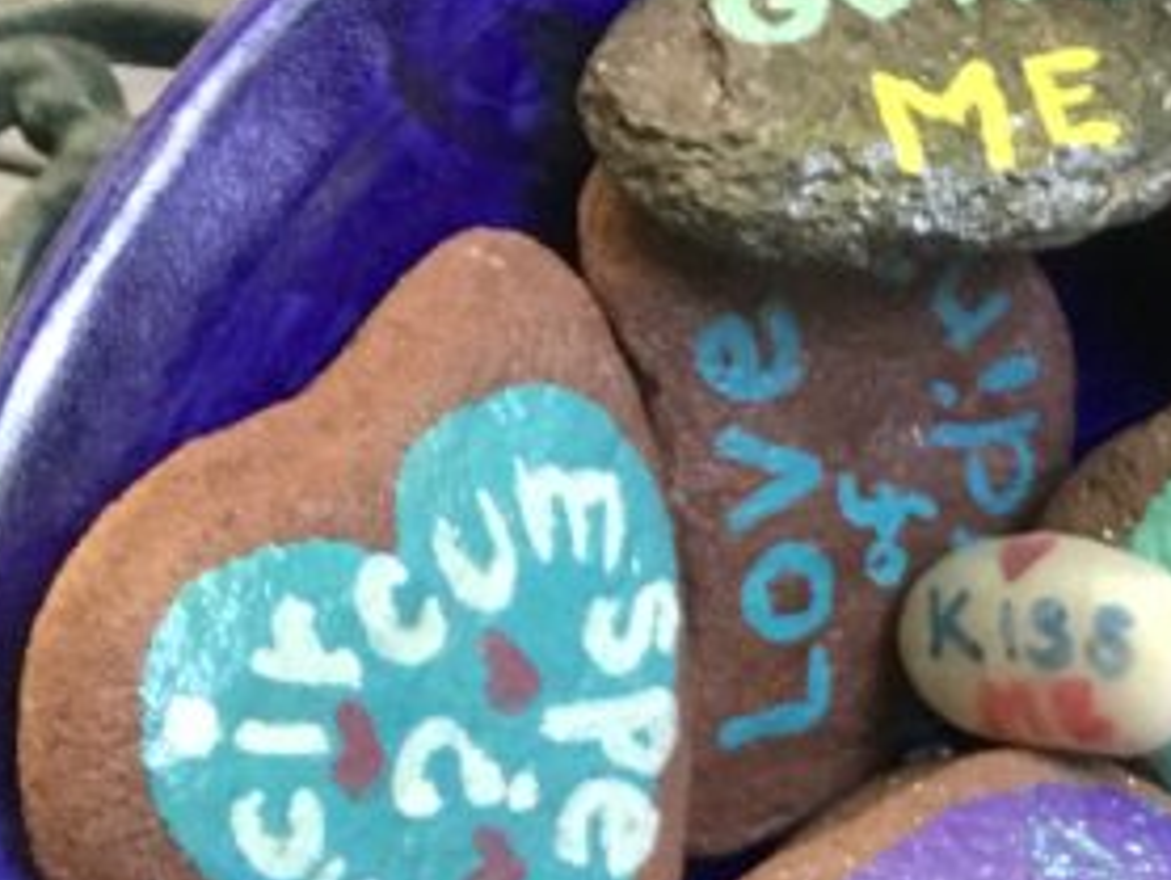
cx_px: 1415
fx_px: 3860
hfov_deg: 16.5
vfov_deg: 12.7
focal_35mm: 114
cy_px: 1053
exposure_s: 1/30
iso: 125
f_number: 2.4
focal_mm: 3.3
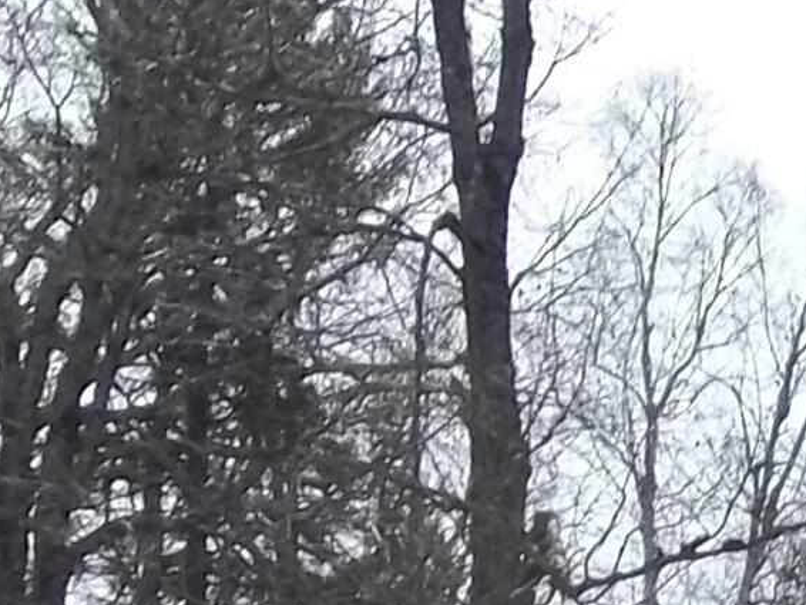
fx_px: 3331
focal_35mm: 143
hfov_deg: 12.3
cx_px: 1596
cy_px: 1540
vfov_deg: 9.1
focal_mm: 4.9
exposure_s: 1/160
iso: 80
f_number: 8.9
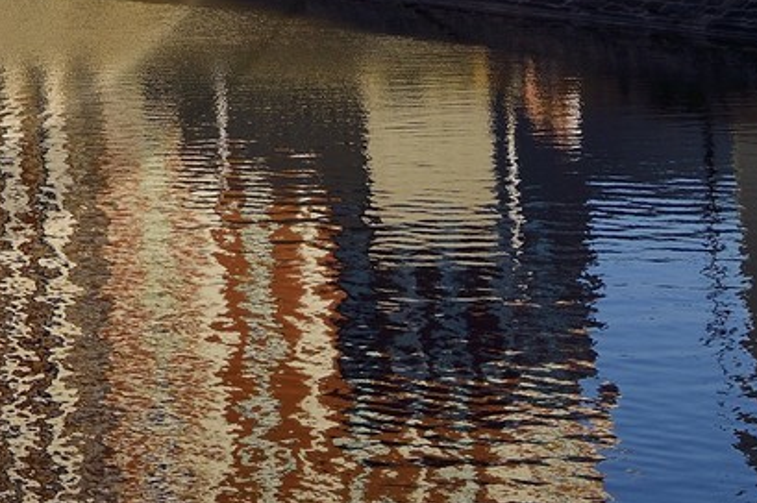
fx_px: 2794
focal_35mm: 133
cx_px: -311
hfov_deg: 14.6
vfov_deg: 9.7
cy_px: -462
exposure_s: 1/320
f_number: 11
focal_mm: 34
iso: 320
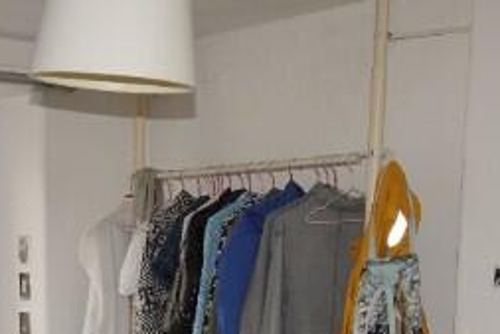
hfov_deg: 25.2
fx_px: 1098
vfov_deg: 15.9
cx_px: 105
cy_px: 501
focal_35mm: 79
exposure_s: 1/160
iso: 640
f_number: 4.5
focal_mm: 13
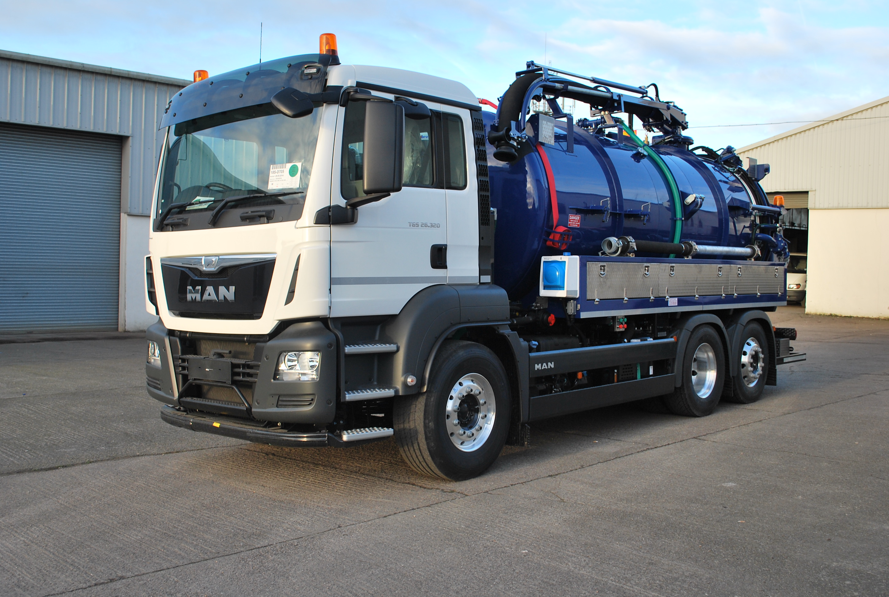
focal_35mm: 36
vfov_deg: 37.0
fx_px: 891
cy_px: 298
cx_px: 444
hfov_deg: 53.0
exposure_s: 1/125
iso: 140
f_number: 5.6
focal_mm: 24
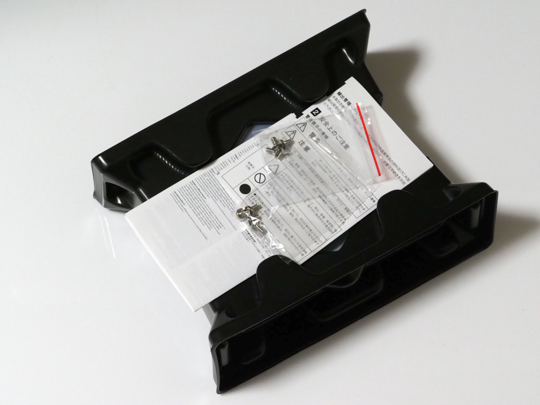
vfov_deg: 12.3
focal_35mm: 120
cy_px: 202
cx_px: 270
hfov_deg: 16.4
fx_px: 1872
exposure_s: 1/125
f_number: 5.6
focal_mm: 60
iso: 3200
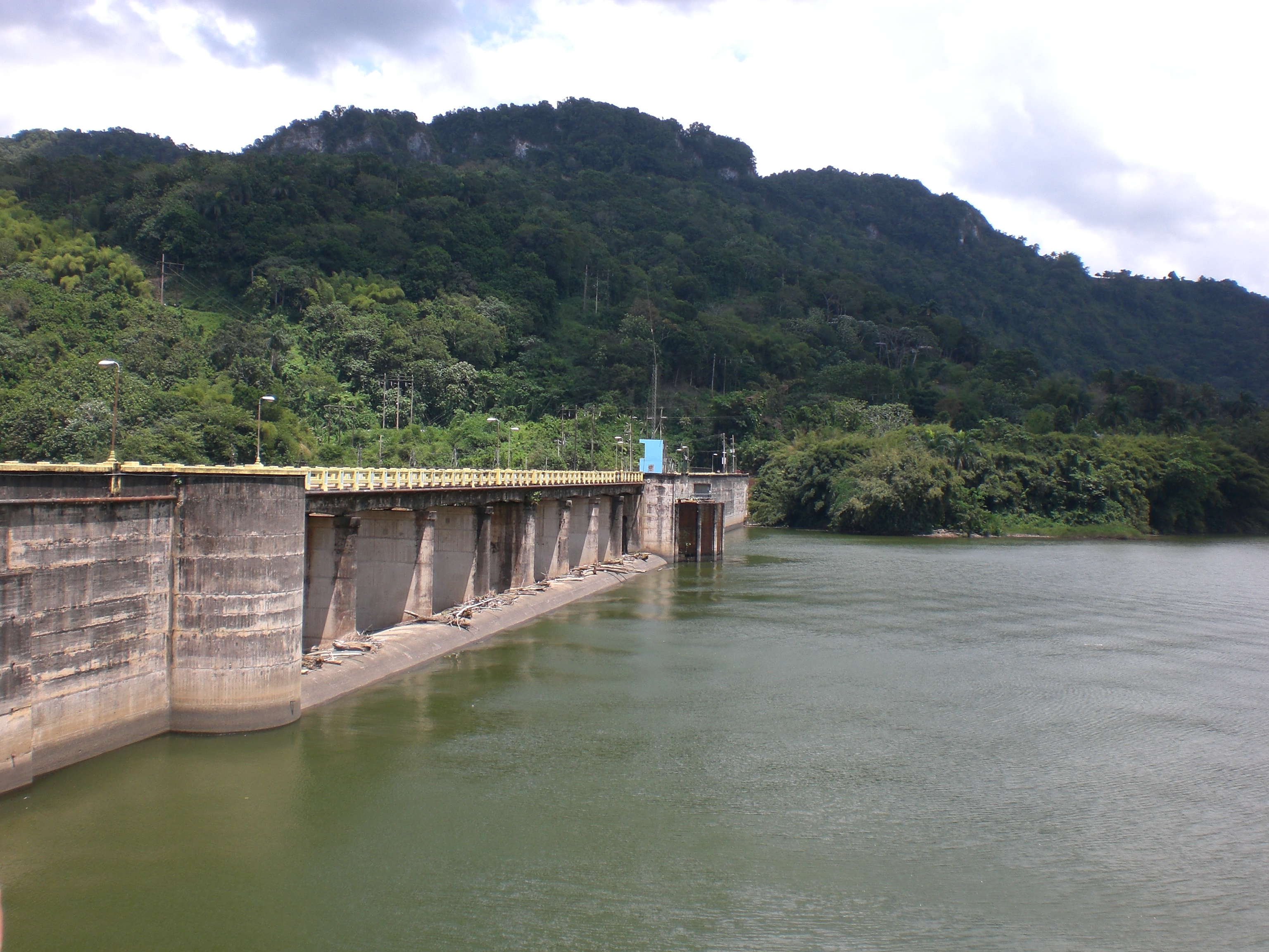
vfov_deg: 37.7
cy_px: 476
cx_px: 634
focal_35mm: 38
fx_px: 1393
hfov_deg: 49.0
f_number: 4.4
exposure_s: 1/320
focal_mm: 6.3
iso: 50
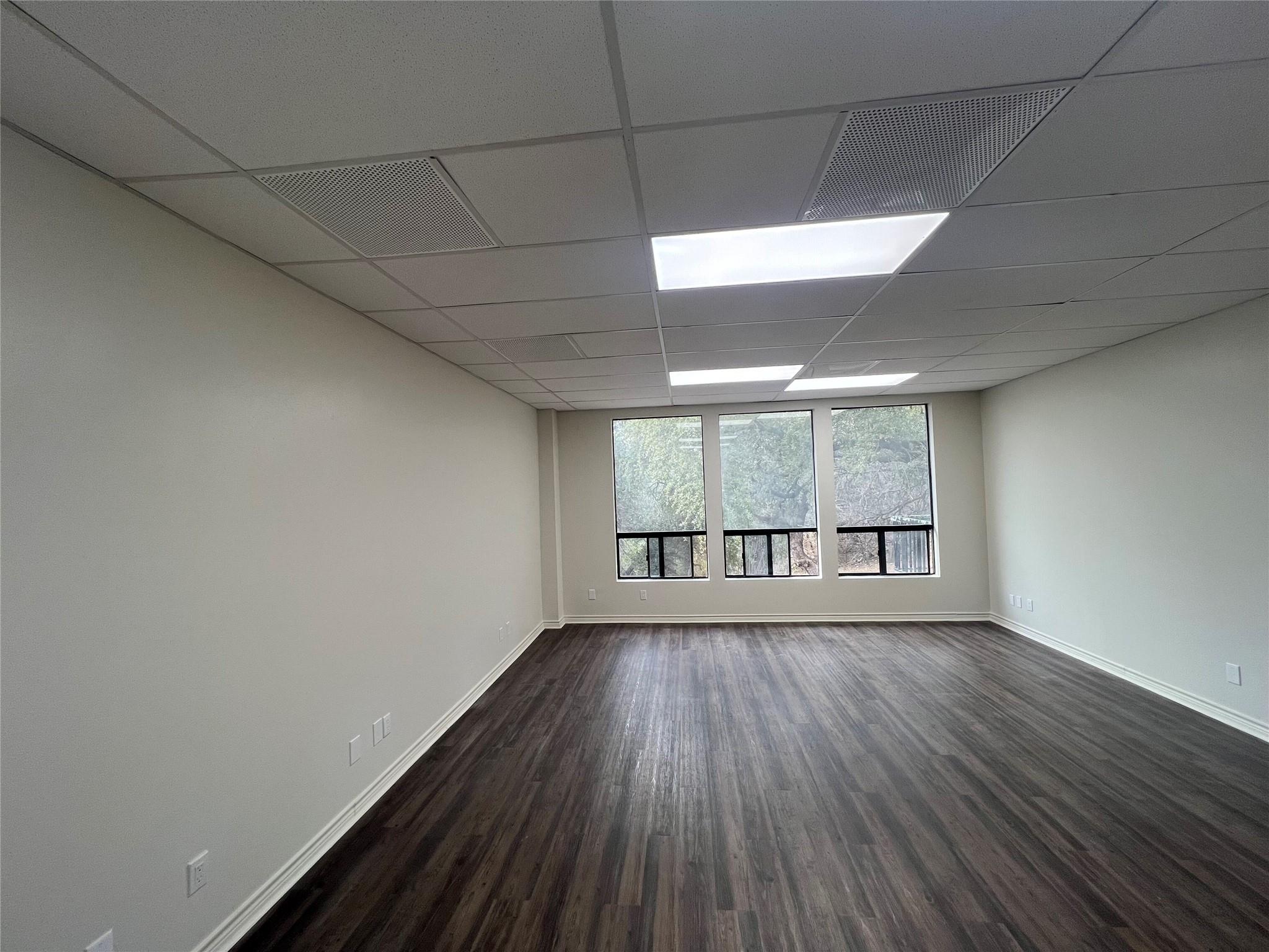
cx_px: 634
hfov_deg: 106.2
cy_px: 476
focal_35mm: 13
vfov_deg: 89.9
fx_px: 477
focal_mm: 1.57
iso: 64
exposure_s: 1/120
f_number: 1.8
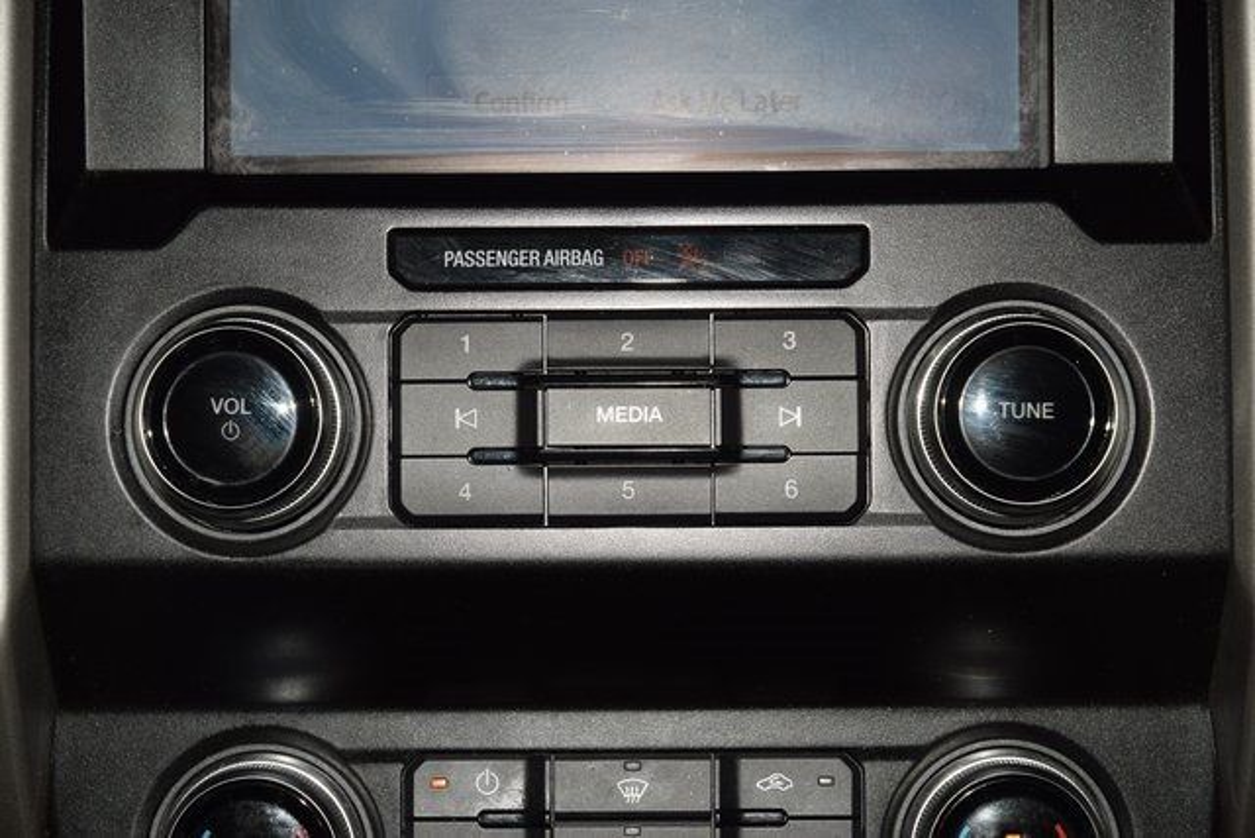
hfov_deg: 19.5
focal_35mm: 105
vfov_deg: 13.0
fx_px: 3661
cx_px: 628
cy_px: 419
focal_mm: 70
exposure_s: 1/125
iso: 100
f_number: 8
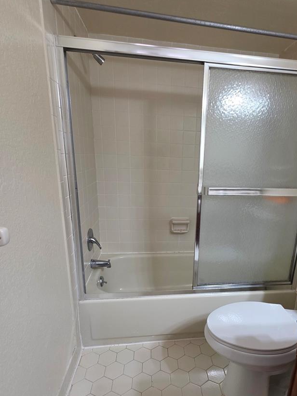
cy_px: 217
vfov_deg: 84.4
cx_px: 186
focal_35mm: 19
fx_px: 217
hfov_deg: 67.6
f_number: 1.9
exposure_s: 1/60
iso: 250
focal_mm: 2.2
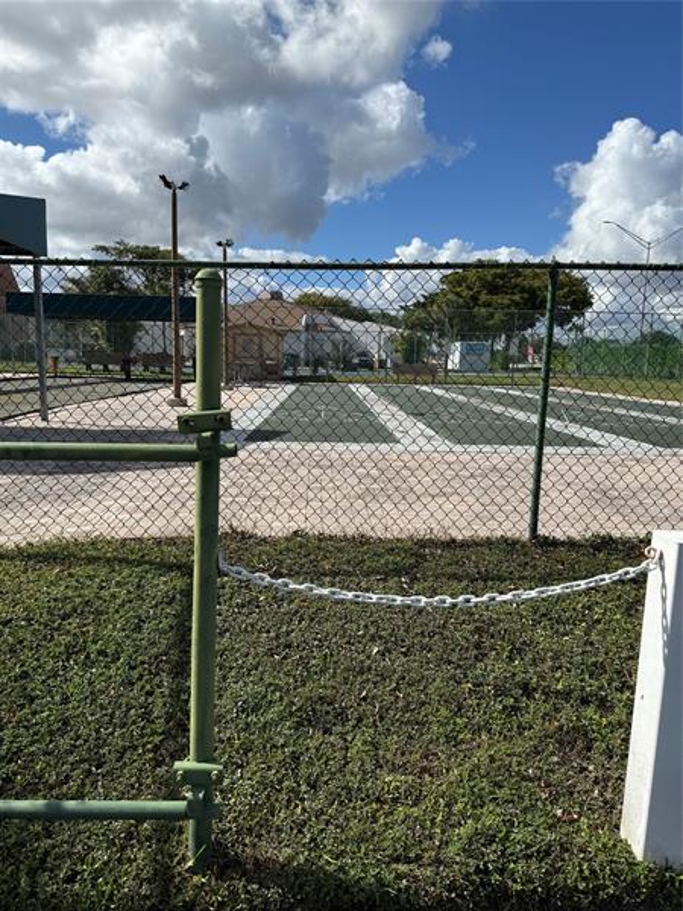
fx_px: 631
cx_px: 342
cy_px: 456
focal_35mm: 24
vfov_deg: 71.6
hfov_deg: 56.8
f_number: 1.78
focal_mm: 6.76
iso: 80
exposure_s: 1/6711
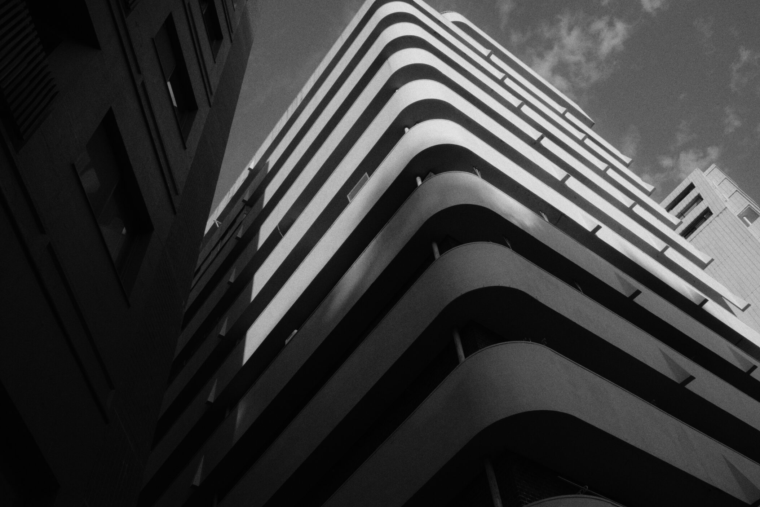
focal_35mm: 34
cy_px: 211
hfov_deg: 55.3
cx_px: 459
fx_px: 718
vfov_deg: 38.8
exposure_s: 1/500
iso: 400
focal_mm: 18.3
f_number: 8
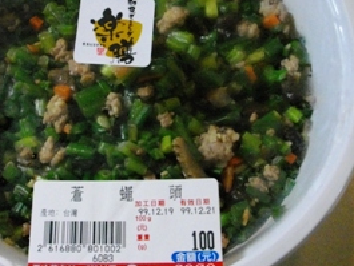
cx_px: 152
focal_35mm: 54
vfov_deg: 26.8
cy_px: 80
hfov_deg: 35.5
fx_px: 552
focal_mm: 5.7
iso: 544
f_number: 2.9
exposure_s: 1/100
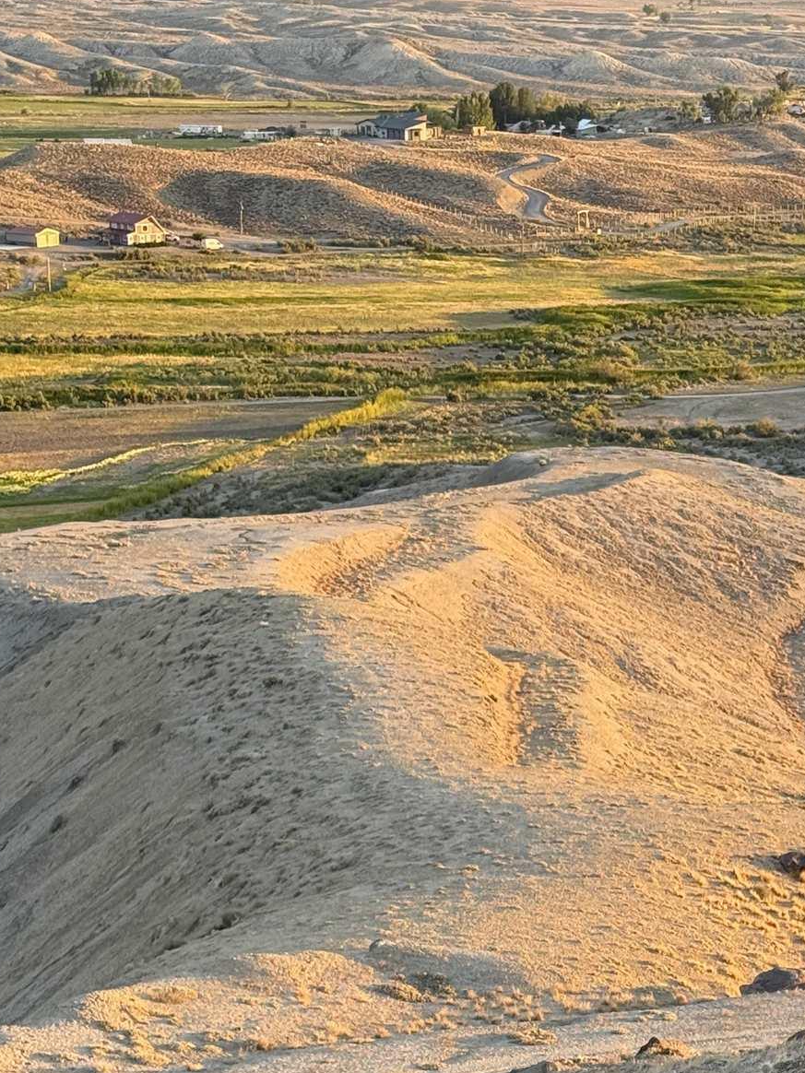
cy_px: 1005
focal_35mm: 95
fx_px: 2946
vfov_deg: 20.2
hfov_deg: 15.5
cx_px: 575
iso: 100
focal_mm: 6.76
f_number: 1.78
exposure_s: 1/331
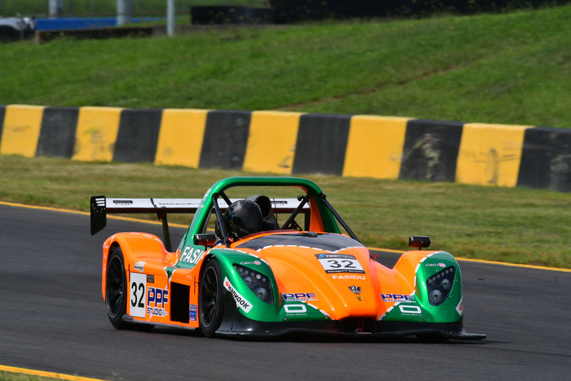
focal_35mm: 750
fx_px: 11899
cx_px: 286
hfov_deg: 2.7
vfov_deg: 1.8
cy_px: 190
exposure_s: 1/500
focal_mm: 500
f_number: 13
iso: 320
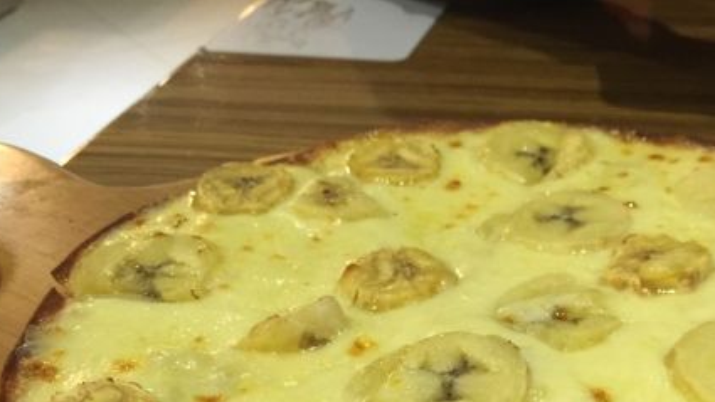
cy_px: 440
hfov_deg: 39.3
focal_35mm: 52
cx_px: 483
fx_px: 986
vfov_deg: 21.9
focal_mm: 4.15
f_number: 2.2
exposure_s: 1/15
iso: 125
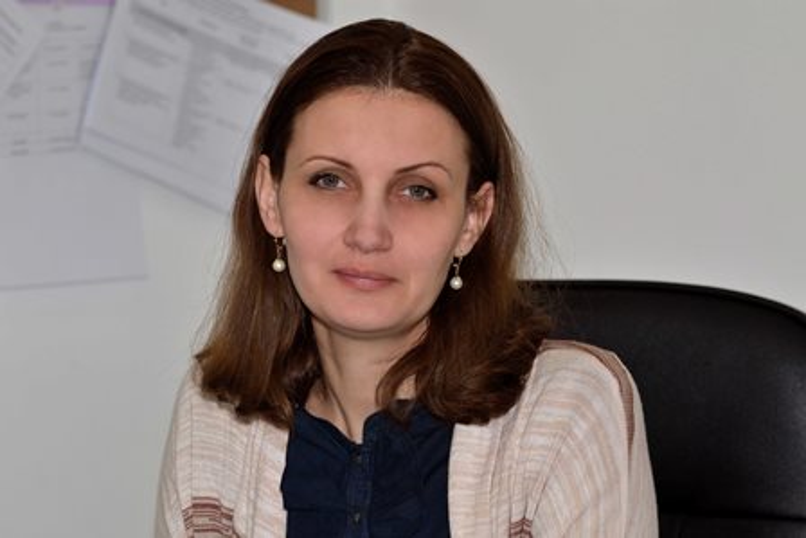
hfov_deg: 15.2
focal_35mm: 135
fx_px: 3023
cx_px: 403
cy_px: 269
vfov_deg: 10.2
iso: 400
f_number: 5.6
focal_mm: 90
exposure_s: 1/60
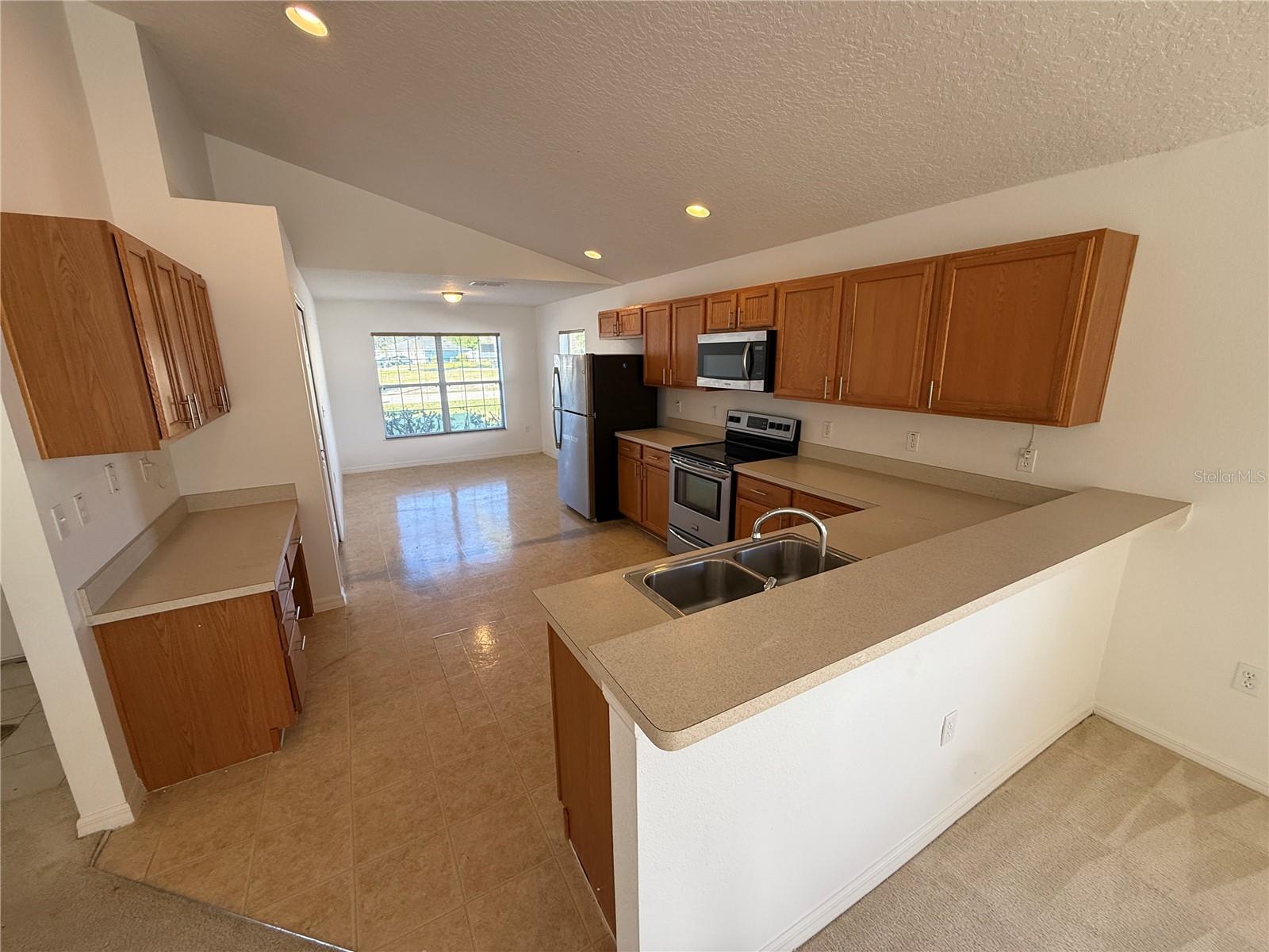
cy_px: 476
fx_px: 513
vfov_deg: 85.7
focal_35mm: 14
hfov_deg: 102.1
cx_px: 634
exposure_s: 1/120
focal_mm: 2.22
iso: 125
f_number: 2.2
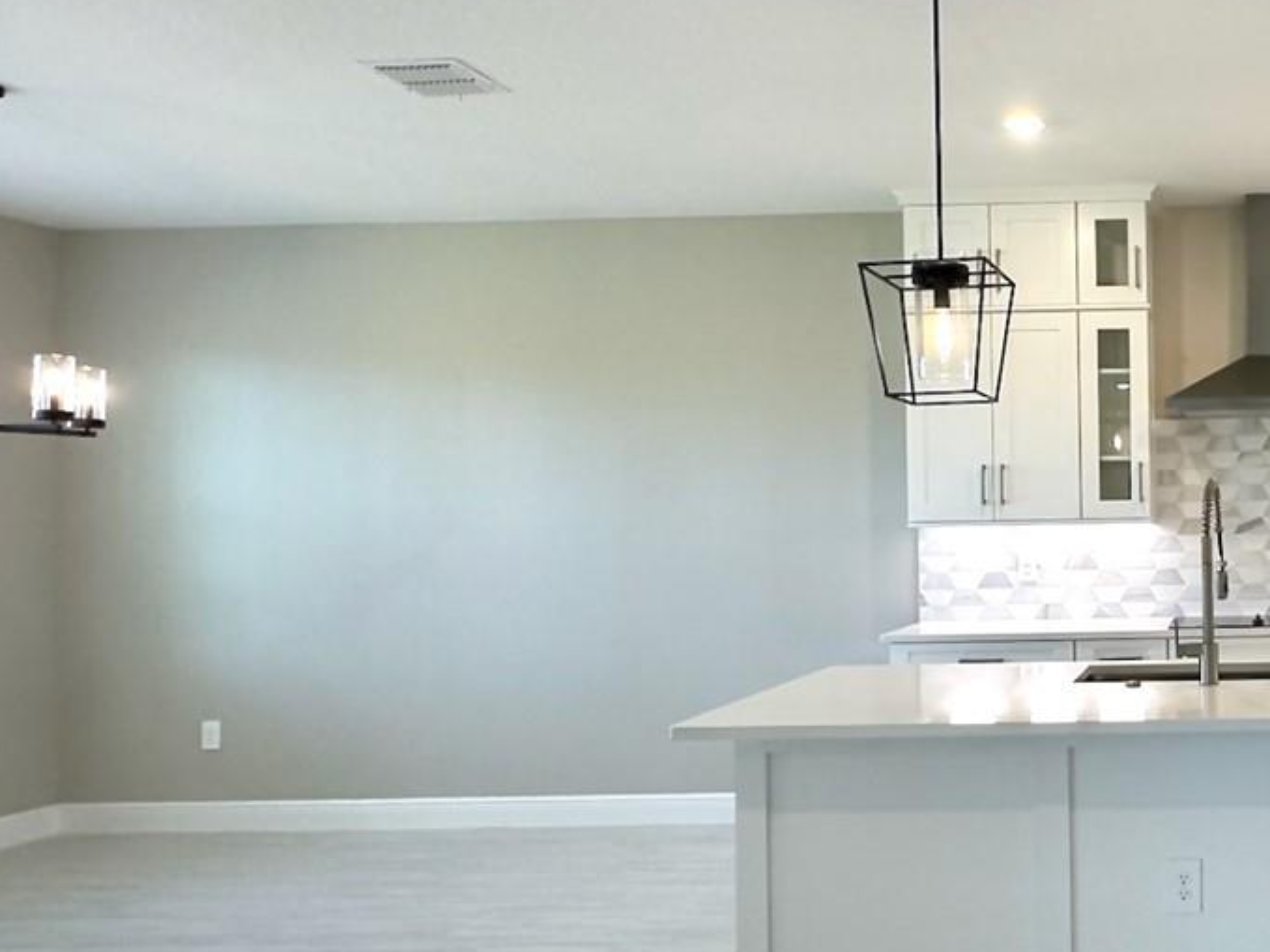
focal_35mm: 33
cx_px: 1210
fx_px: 1210
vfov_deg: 42.9
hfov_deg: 47.8
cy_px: 499
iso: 100
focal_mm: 2.22
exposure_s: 1/120
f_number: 2.2
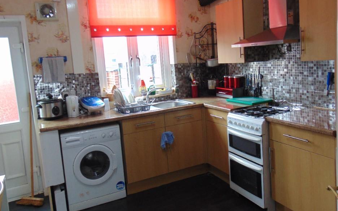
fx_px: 267
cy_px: 90
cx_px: 168
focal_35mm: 29
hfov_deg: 64.6
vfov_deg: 43.0
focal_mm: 4.5
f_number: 3
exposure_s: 1/30
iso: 160
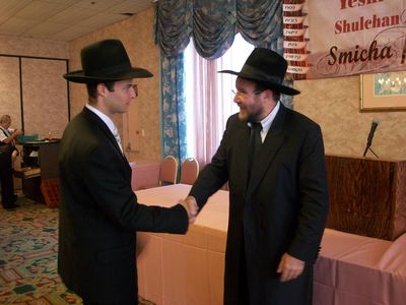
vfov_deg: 44.2
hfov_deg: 56.8
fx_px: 375
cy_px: 152
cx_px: 203
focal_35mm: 32
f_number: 2.8
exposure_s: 1/8
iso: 160
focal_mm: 5.7
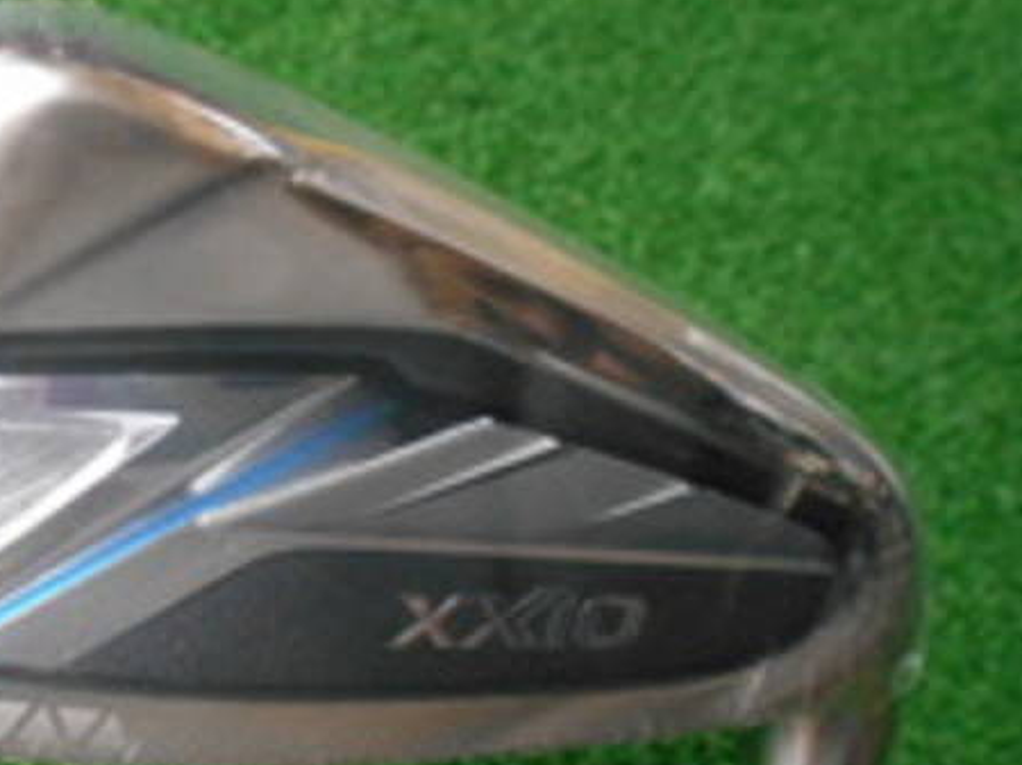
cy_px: 454
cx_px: 347
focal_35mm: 37
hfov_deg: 49.4
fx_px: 1092
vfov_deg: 38.5
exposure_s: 1/60
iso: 800
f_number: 3.2
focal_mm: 4.6
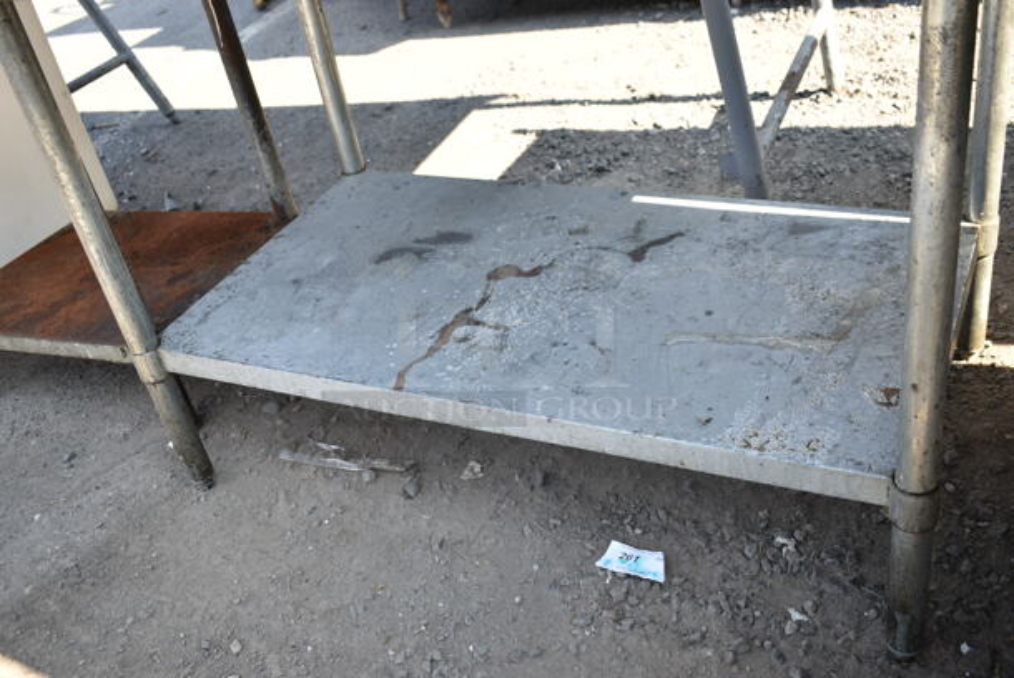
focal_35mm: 38
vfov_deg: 35.6
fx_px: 1057
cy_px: 339
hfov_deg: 51.2
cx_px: 507
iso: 100
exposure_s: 1/80
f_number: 4.5
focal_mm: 25
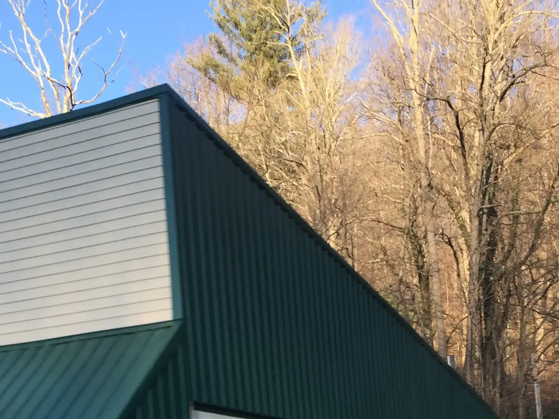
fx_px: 1033
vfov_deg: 21.8
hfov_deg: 30.1
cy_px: 450
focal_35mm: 64
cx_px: 193
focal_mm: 4.15
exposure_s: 1/293
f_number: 2.2
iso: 32
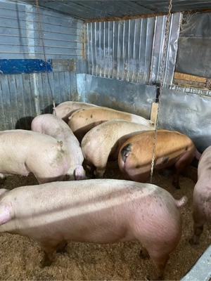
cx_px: 106
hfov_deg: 53.1
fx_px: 211
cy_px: 140
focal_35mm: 26
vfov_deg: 67.3
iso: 250
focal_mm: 4.25
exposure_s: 1/50
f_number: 1.8
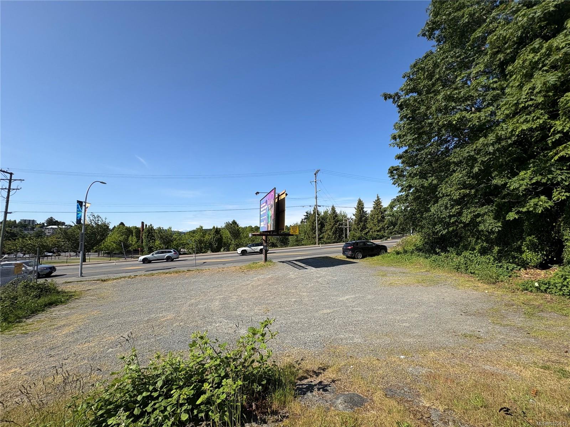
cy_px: 214
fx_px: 231
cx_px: 285
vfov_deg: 85.7
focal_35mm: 14
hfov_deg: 102.1
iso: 50
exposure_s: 1/2273
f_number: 2.2
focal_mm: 2.22
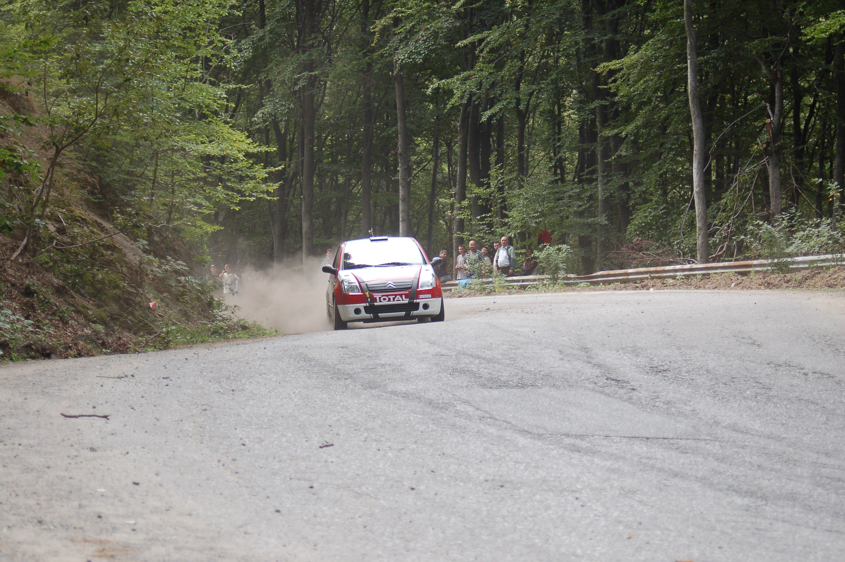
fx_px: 2462
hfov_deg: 19.5
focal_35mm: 105
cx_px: 422
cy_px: 281
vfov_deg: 13.0
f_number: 5.3
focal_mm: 70
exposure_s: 1/500
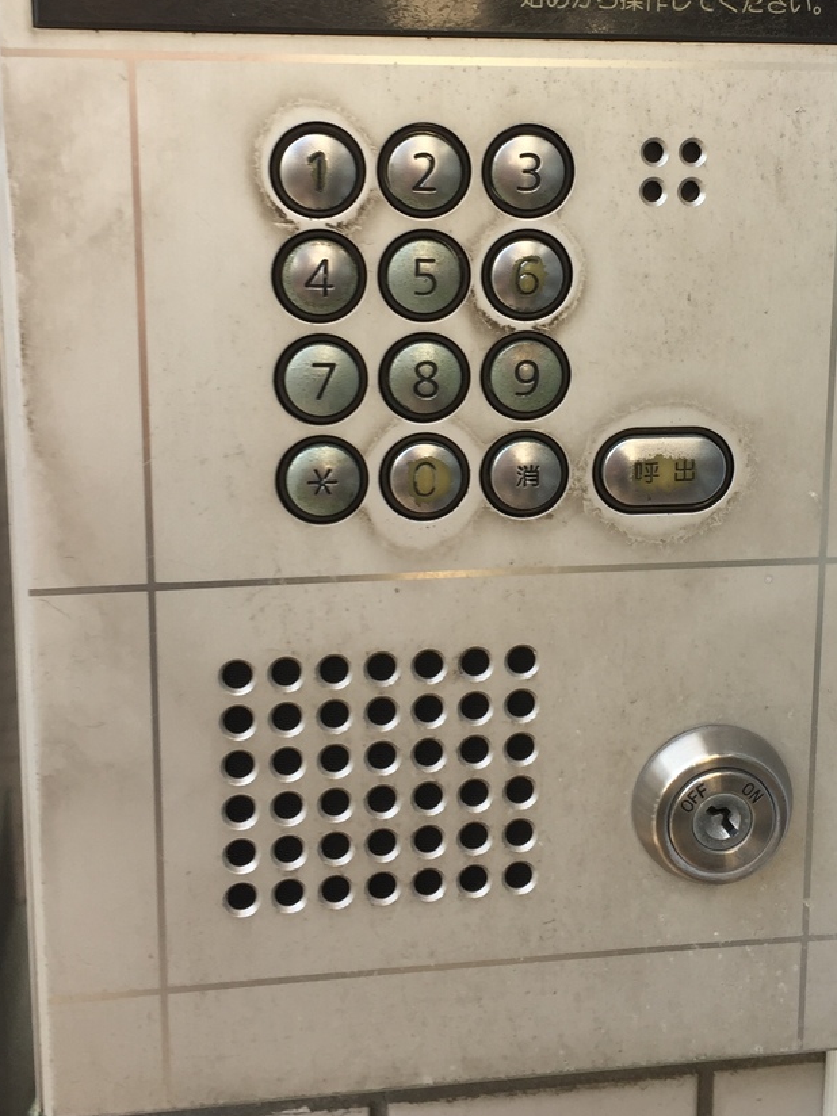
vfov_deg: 40.6
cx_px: 561
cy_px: 358
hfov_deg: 31.3
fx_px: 1483
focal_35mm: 46
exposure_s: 1/134
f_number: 2.2
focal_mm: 4.15
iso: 32
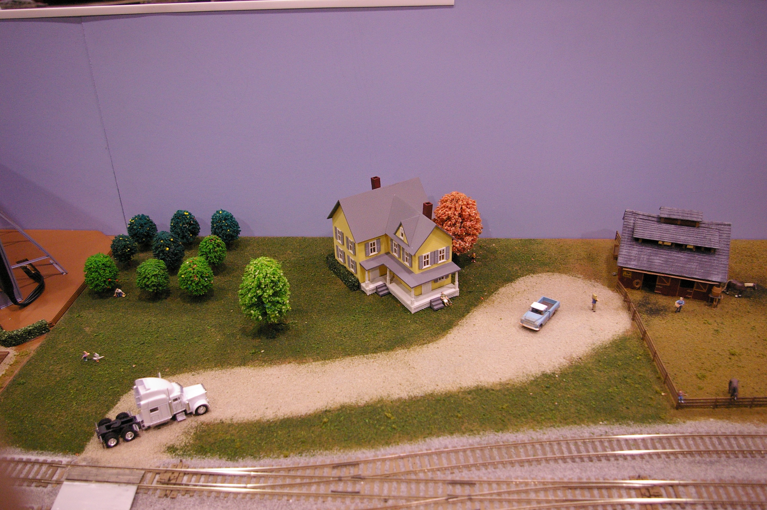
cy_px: 255
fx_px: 639
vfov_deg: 43.5
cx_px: 384
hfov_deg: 62.0
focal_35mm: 30
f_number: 4.5
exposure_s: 1/60
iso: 1600
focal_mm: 20
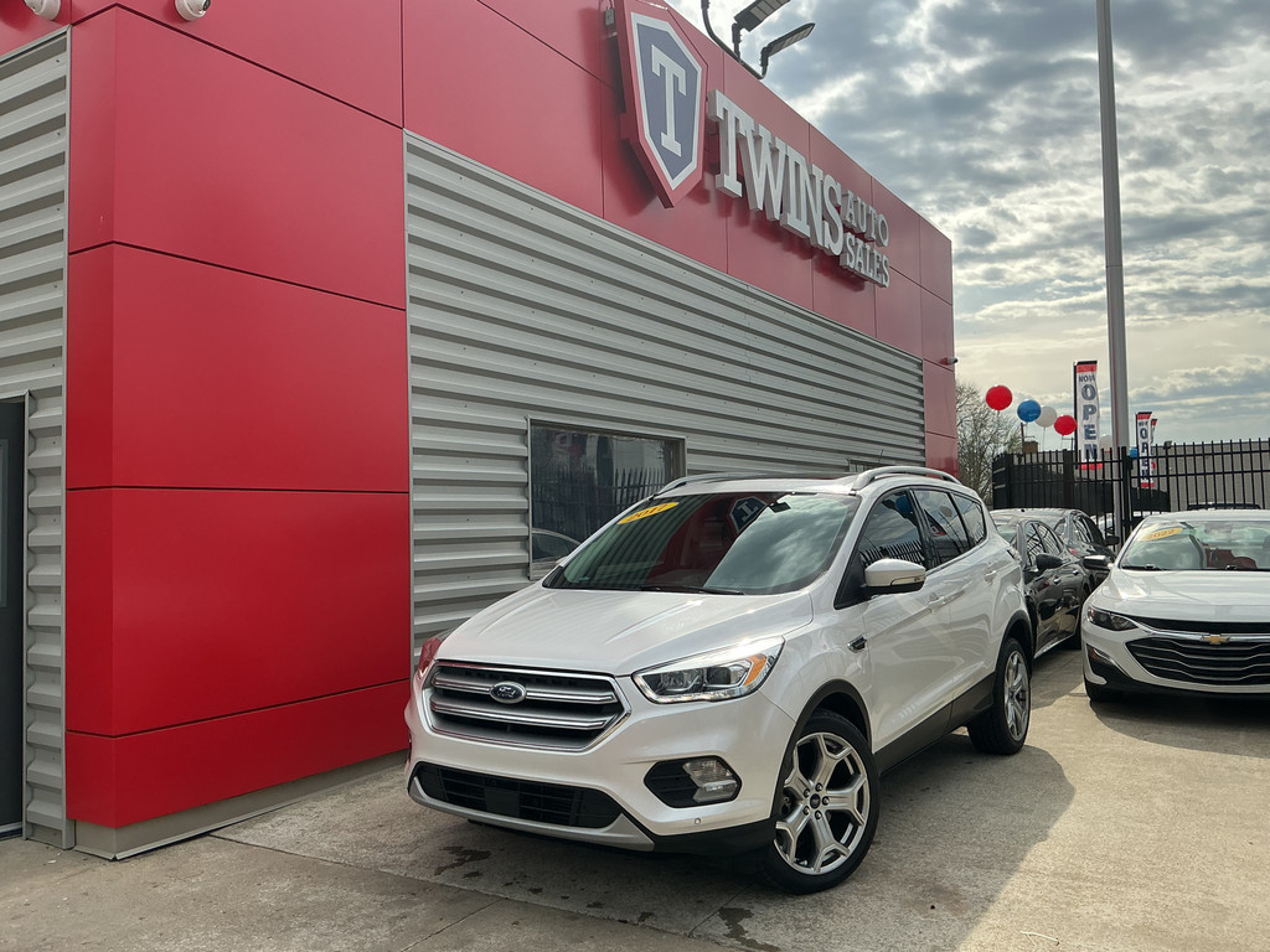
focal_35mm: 29
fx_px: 1064
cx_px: 635
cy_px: 476
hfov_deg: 61.7
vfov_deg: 48.2
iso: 25
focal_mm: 3
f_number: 1.8
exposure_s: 1/1848
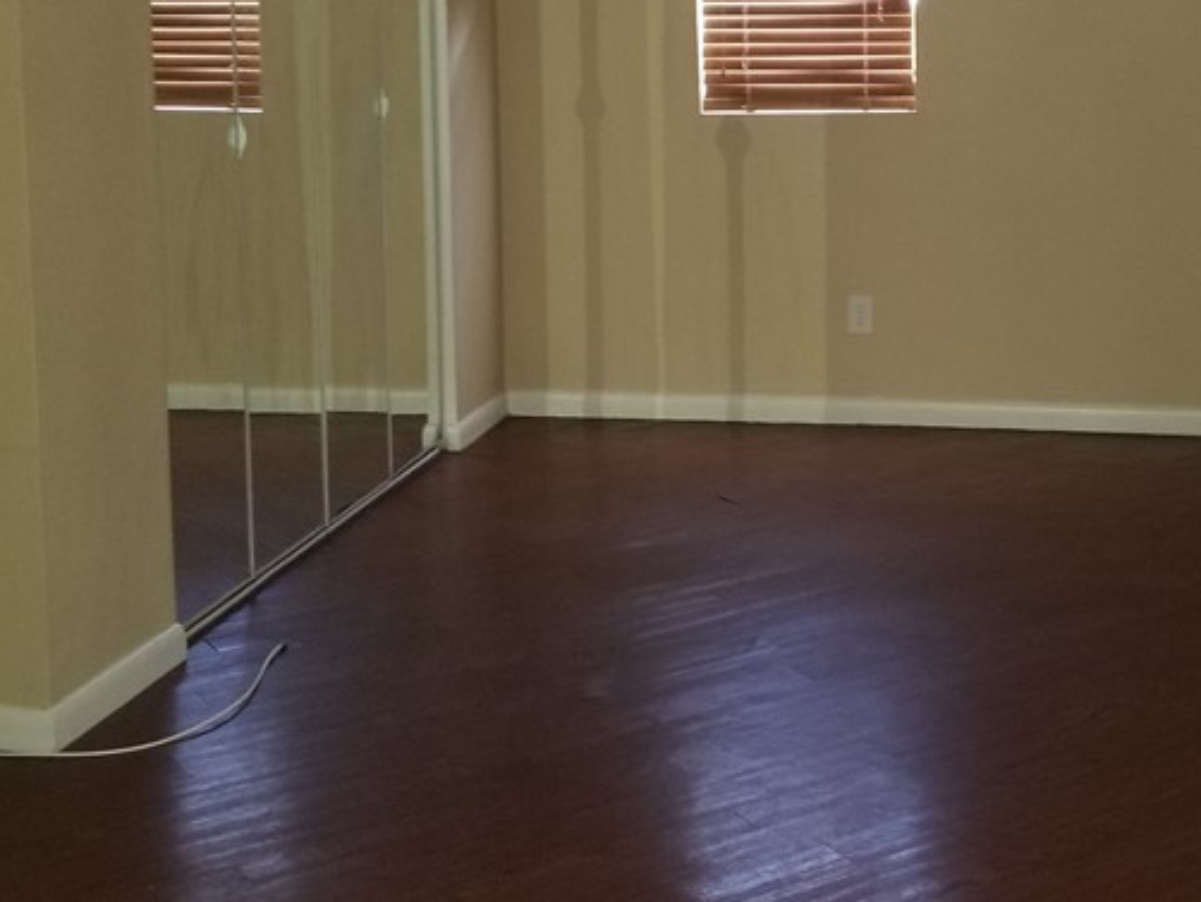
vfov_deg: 26.9
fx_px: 1840
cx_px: 837
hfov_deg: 35.7
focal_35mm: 53
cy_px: 156
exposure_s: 1/10
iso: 200
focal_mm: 4.3
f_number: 1.7
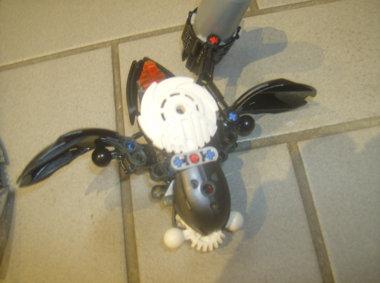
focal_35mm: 36
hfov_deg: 51.5
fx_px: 394
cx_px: 190
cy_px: 142
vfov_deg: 39.5
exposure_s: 1/9.03
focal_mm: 6
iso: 200
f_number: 2.8
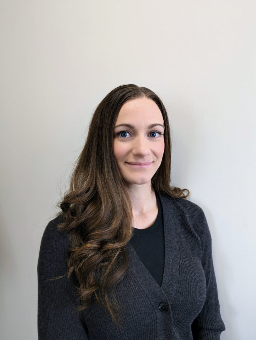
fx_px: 236
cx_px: 128
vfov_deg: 71.5
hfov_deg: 56.9
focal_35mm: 24
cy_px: 170
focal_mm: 6.81
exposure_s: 1/38.8
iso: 58
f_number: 1.85
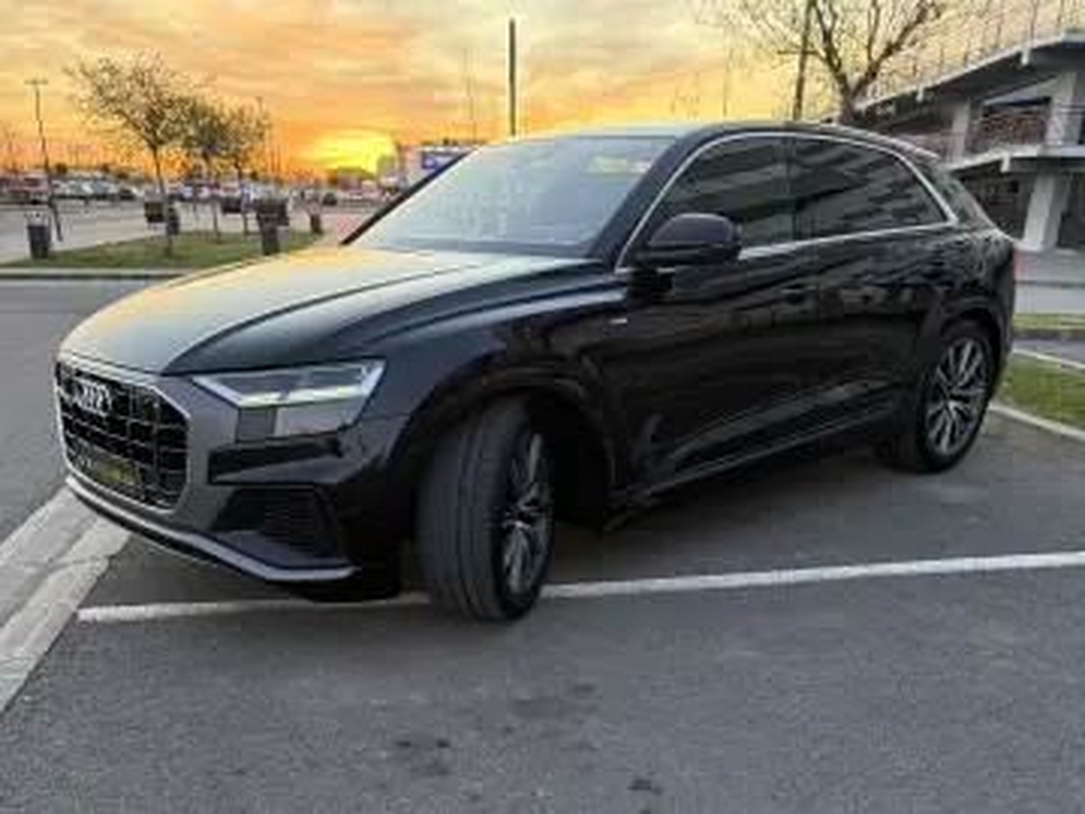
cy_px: 407
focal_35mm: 24
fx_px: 752
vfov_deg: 56.8
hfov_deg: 71.6
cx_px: 542
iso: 200
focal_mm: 6.76
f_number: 1.78
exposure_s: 1/62
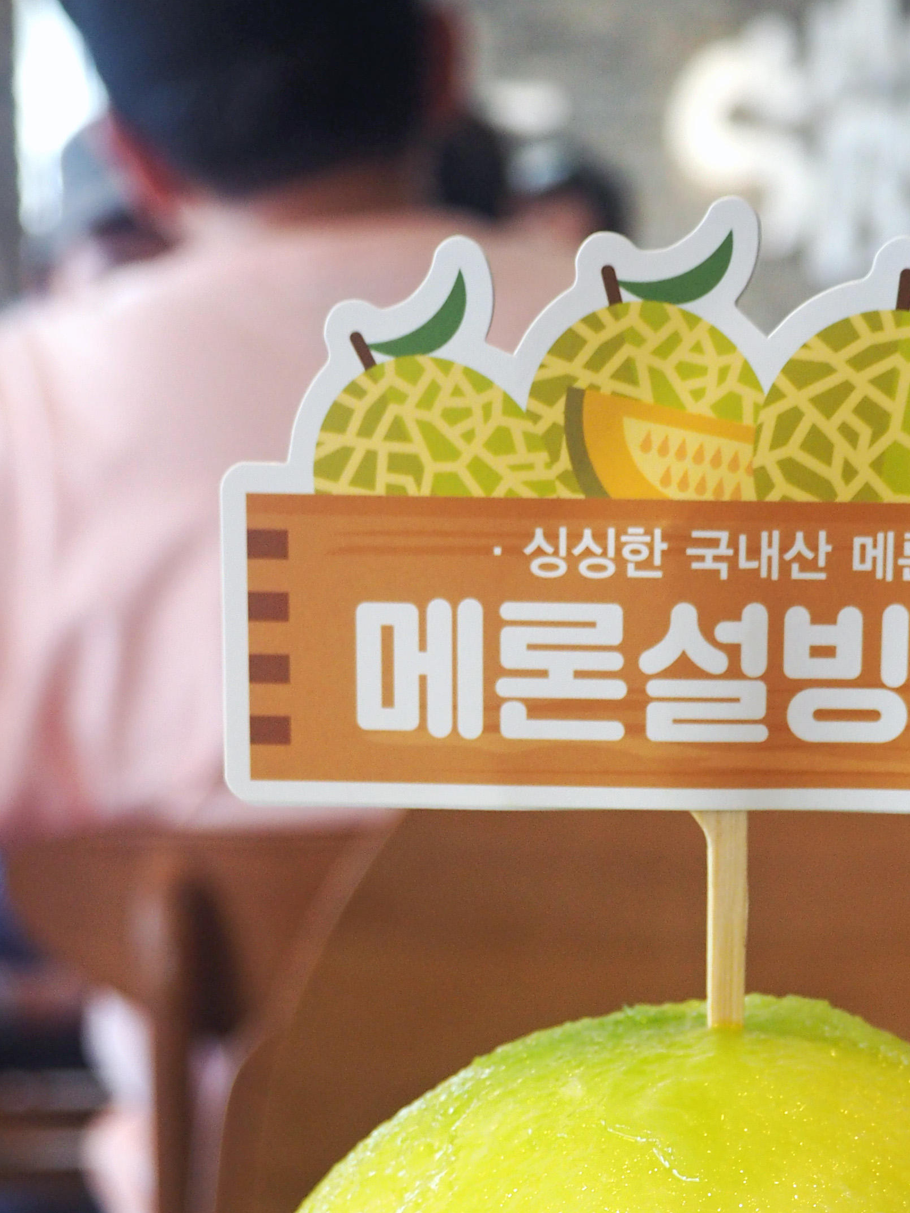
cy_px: 1240
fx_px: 3470
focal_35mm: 99
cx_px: 725
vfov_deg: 19.2
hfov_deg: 14.9
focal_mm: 23
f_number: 4.5
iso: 400
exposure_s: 1/60
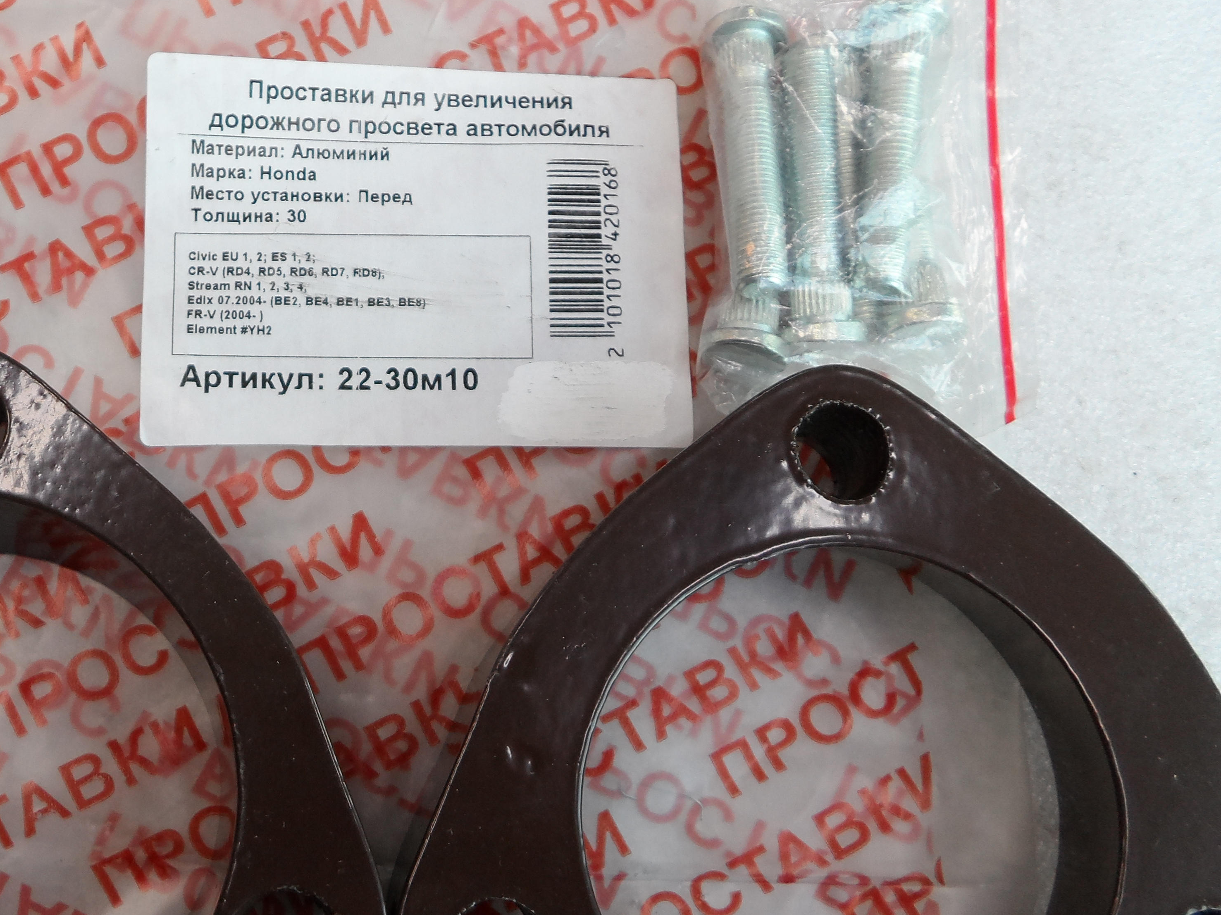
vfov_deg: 36.8
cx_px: 377
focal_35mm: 39
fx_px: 1376
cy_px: 504
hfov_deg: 46.9
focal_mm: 4.5
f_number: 2.5
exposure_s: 1/45
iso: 80
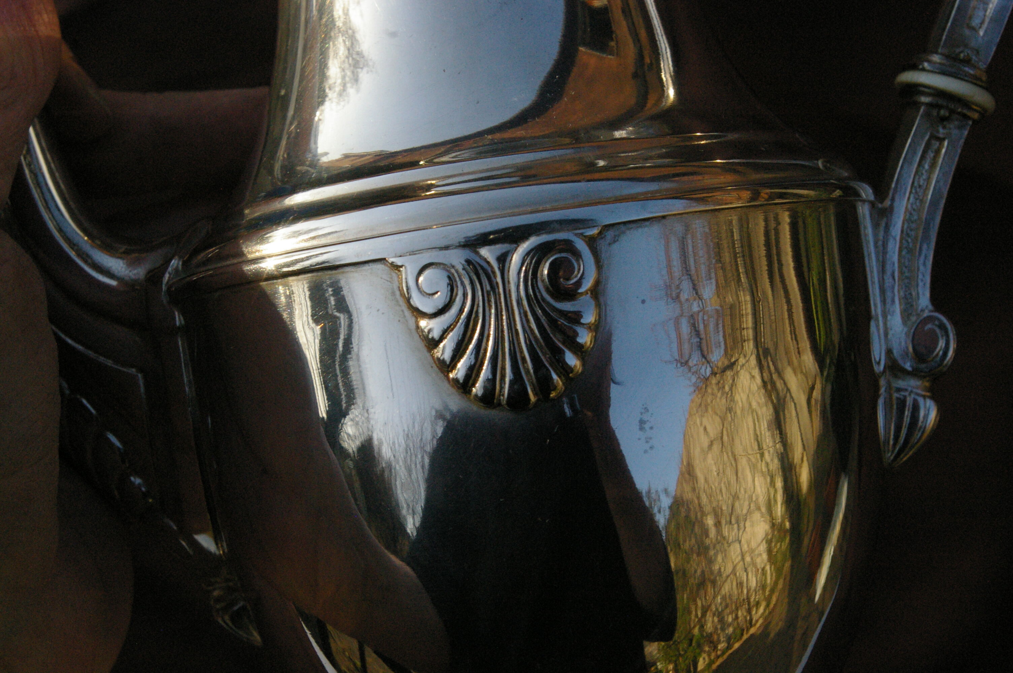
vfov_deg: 34.1
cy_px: 336
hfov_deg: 49.6
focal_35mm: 39
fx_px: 1096
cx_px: 506
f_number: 9.5
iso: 1600
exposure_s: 1/1000
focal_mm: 26
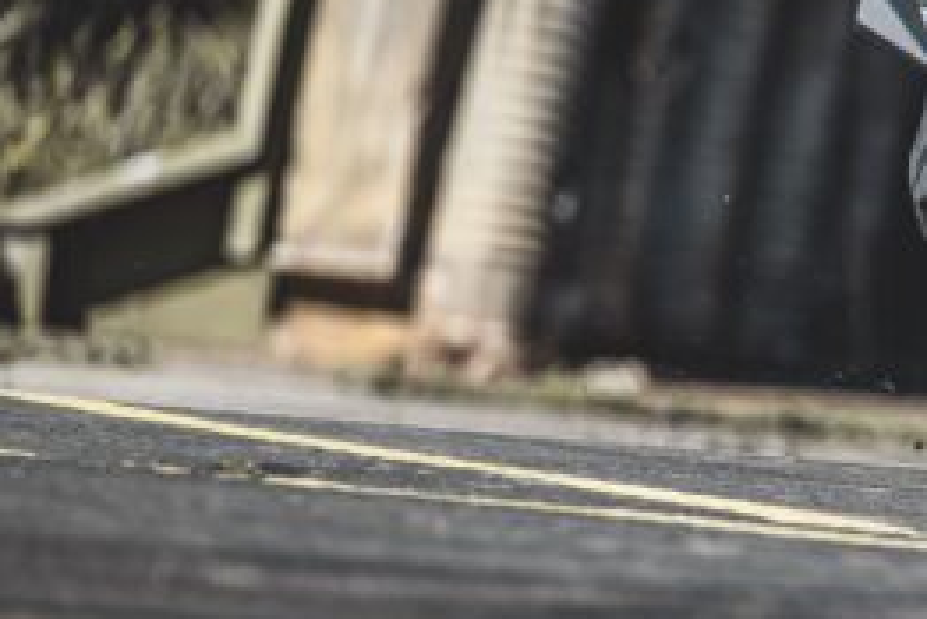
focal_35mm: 542
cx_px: 1079
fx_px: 13964
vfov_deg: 2.5
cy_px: 182
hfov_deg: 3.8
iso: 125
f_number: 3.2
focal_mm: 200
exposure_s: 1/1250
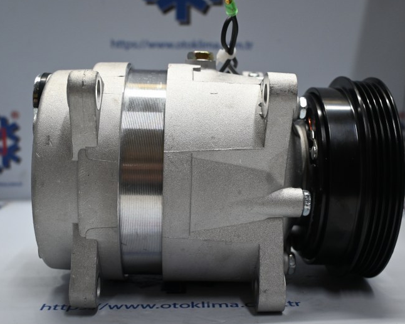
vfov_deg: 34.5
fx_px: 522
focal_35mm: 44
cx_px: 199
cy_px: 159
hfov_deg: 42.4
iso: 800
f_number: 4.2
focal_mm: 25
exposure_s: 1/125
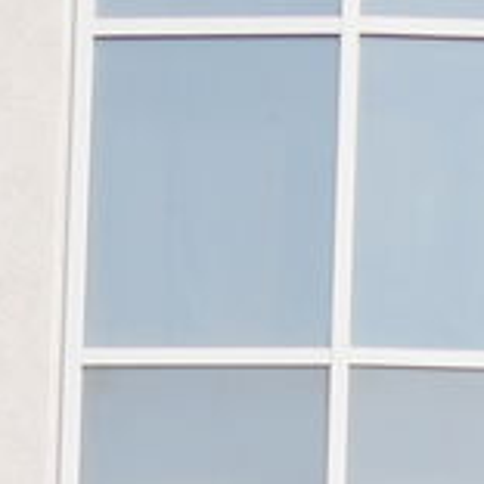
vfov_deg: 3.2
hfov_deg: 3.2
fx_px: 8526
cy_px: 1452
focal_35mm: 539
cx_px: 1142
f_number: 8
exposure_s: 1/320
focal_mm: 34
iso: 200
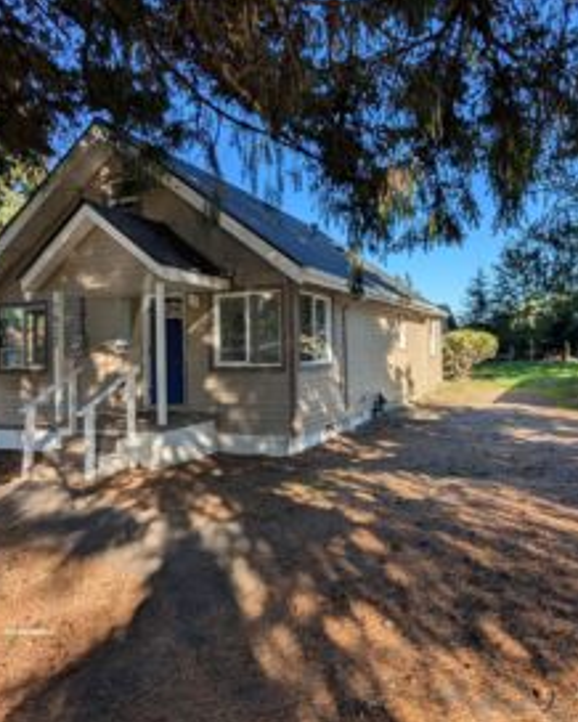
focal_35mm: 23
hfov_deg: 60.0
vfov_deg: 72.5
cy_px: 336
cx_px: 366
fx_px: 491
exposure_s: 1/892
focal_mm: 2.35
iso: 44
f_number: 2.2
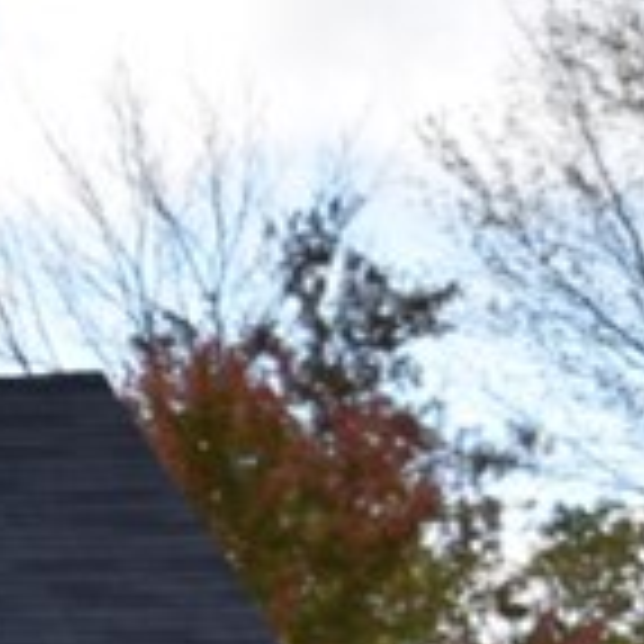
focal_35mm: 300
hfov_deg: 5.5
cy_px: 1085
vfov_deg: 5.8
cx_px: -1189
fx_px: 6319
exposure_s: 1/160
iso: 100
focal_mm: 31
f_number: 6.3
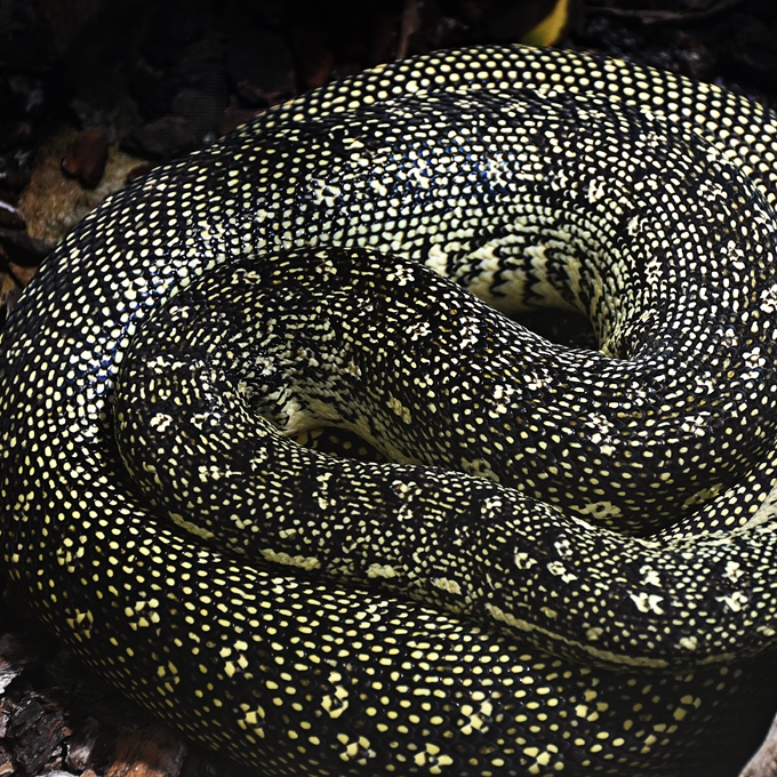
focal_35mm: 119
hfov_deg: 14.6
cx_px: 521
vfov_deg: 14.7
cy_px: 389
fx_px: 3022
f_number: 5
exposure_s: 1/125
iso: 1250
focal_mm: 62
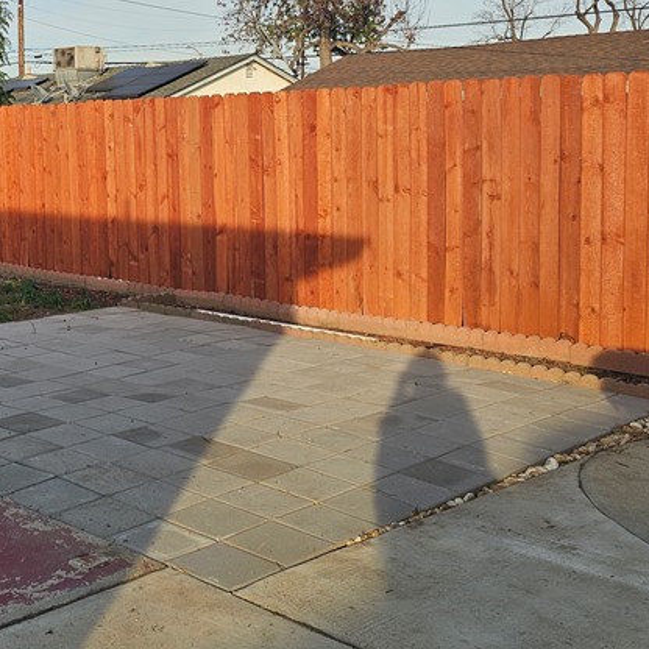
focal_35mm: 50
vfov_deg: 33.6
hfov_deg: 32.3
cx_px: 62
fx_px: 1061
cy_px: 200
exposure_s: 1/396
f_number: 1.7
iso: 10
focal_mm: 6.3
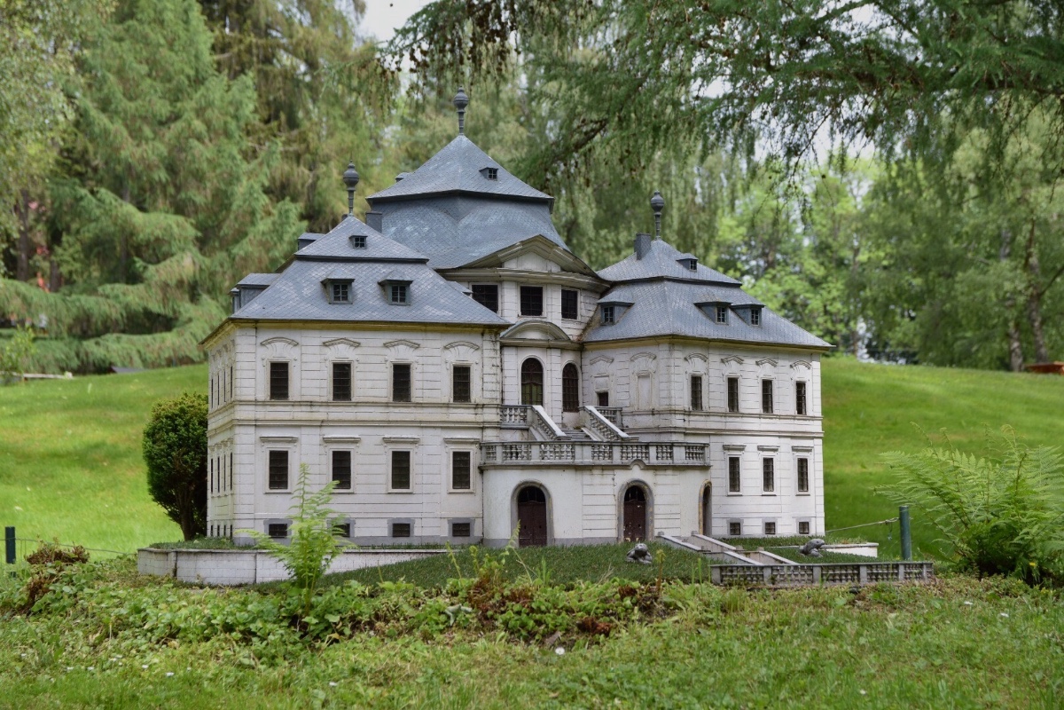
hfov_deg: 29.9
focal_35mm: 68
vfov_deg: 20.2
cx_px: 532
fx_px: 1995
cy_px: 355
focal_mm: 45
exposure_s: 1/250
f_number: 5
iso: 100
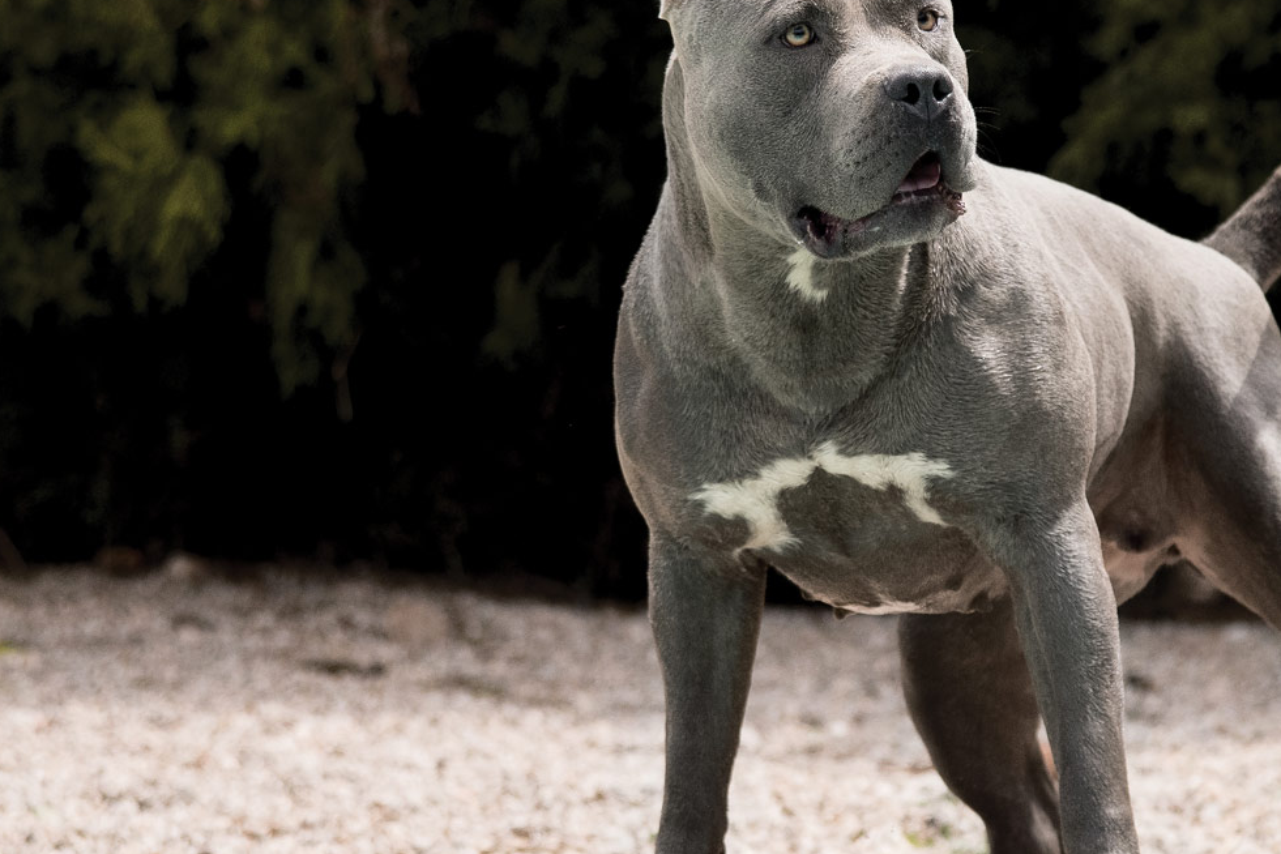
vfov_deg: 8.9
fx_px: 5515
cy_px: 385
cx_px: 922
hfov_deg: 13.2
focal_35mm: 155
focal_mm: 95
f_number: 4.5
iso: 1250
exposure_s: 1/4000
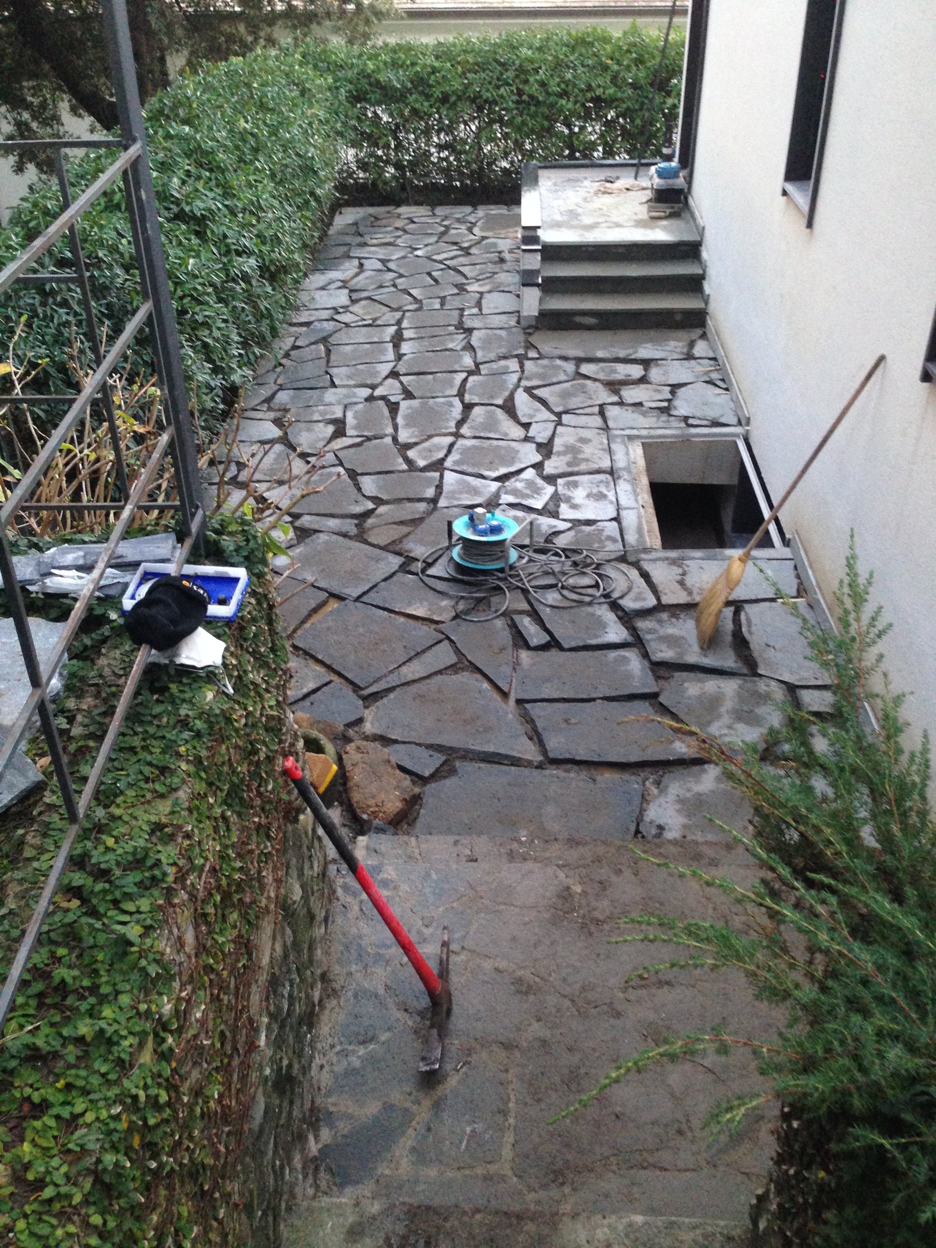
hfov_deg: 42.9
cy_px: 624
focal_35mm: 33
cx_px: 468
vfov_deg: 55.4
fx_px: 1190
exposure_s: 1/20
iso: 250
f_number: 2.4
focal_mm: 4.12
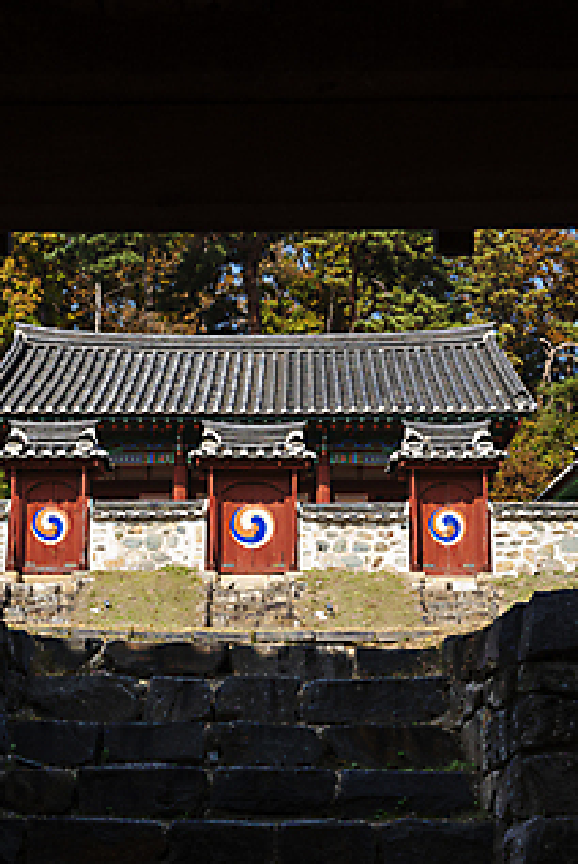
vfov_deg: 31.7
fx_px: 1514
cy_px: 531
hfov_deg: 21.6
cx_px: 252
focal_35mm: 63
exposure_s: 1/400
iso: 200
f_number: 8
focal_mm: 50
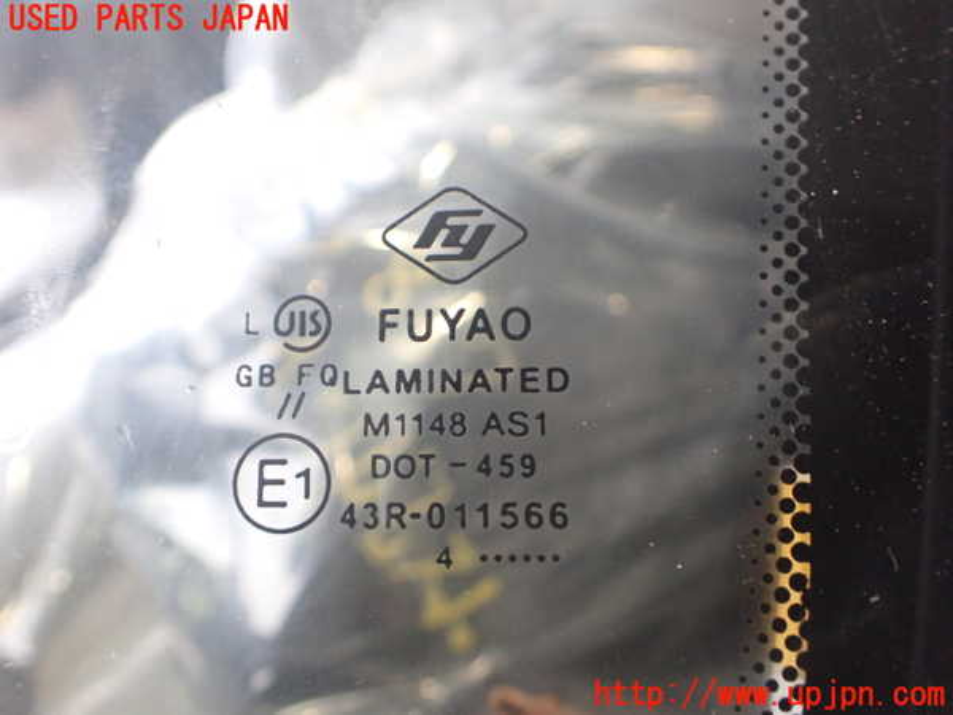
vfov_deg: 46.8
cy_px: 358
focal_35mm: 30
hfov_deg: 60.0
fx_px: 826
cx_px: 476
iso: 800
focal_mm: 5.4
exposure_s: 1/80
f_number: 2.3
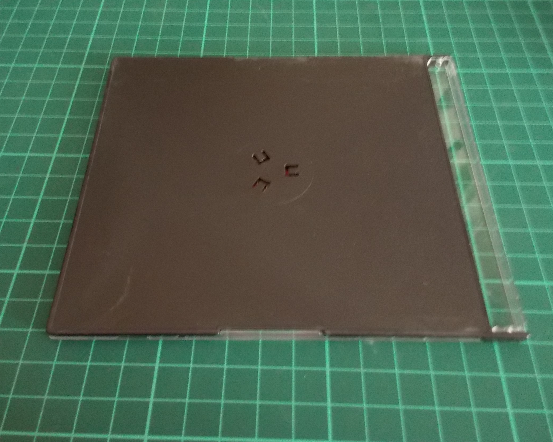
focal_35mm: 31
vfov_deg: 47.1
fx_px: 507
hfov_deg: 57.2
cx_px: 266
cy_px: 220
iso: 400
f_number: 3.3
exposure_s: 1/5
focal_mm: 4.1
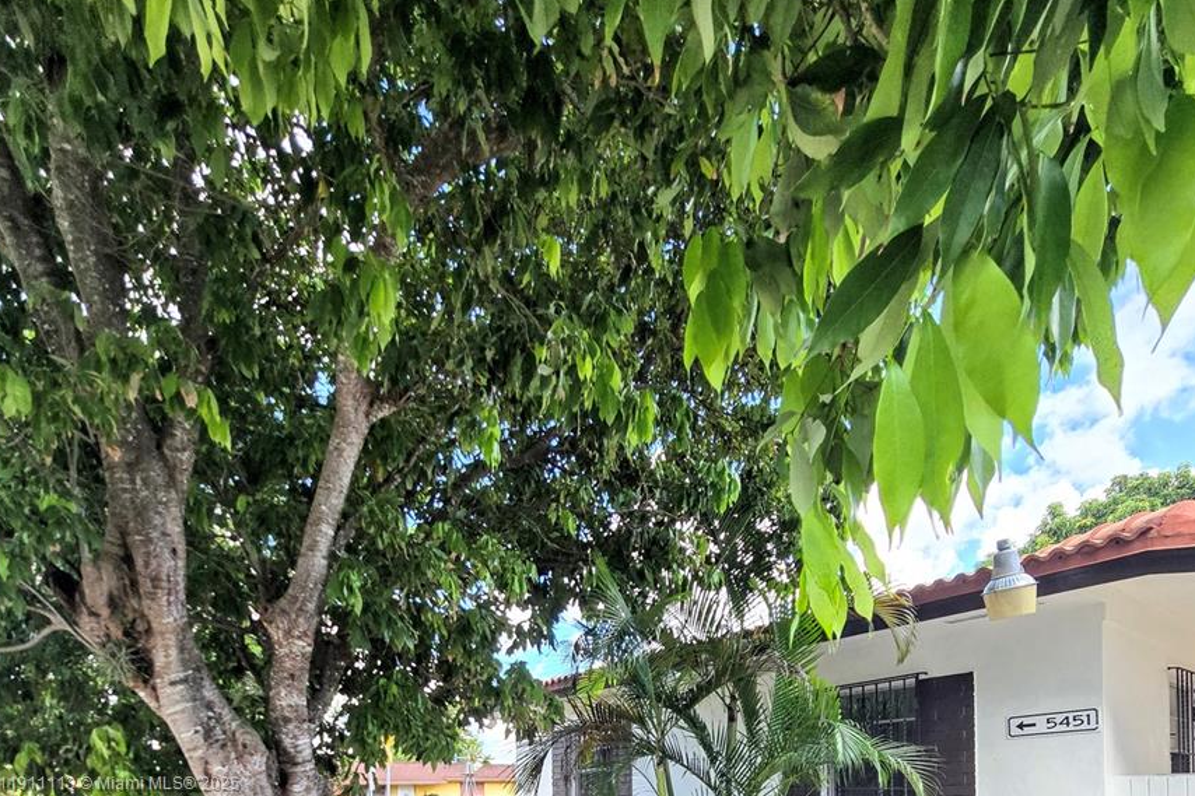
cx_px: 613
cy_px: 785
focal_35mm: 19
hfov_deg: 86.9
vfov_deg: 52.2
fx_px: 631
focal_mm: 2.2
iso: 50
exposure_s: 1/439
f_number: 2.2
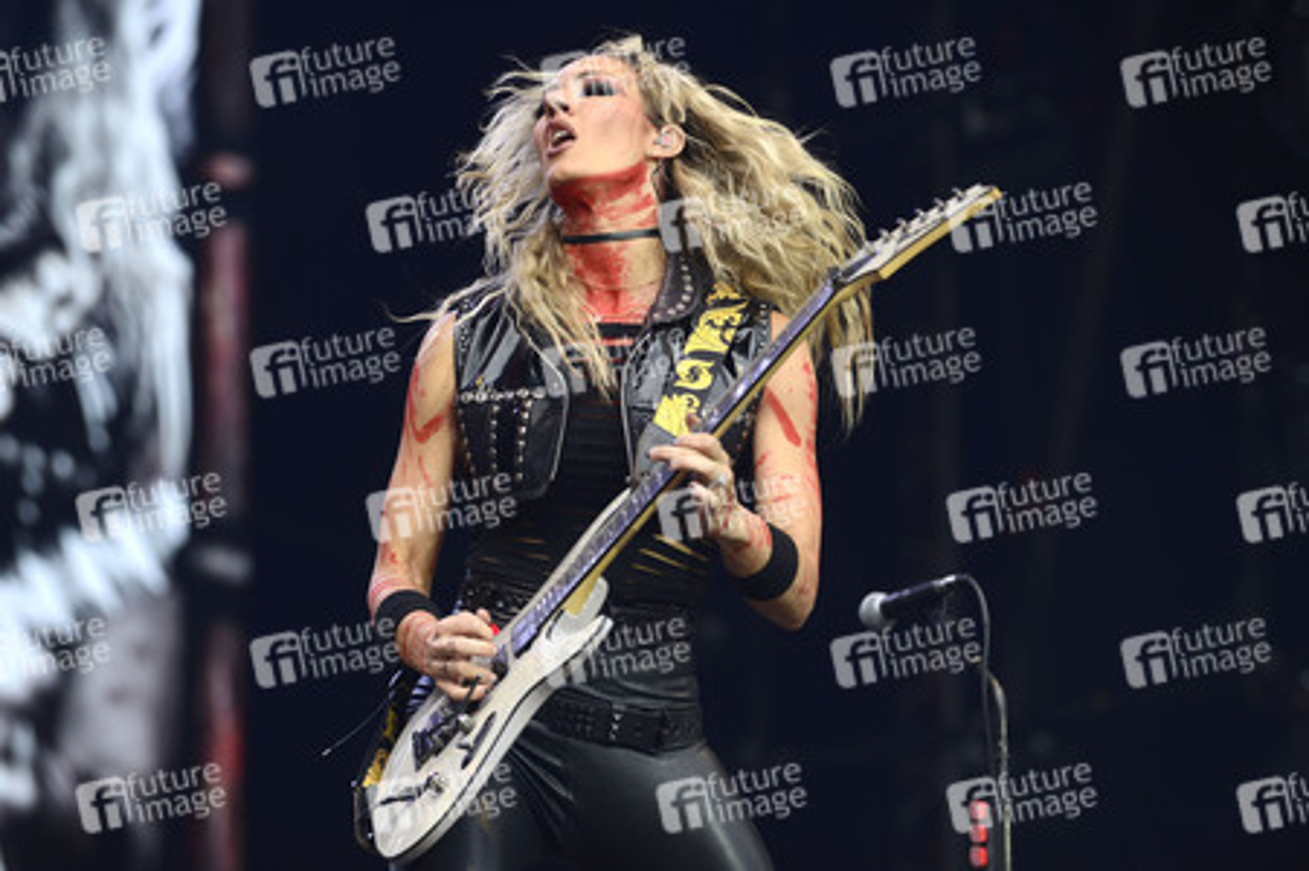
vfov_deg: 7.8
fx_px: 6358
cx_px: 654
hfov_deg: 11.8
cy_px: 436
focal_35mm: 175
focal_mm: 175
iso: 320
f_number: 5
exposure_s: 1/800
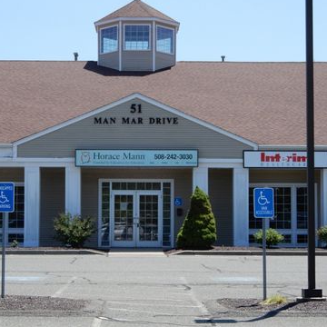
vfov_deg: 20.2
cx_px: 150
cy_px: 159
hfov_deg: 20.2
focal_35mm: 86
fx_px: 919
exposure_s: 1/500
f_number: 4.5
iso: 80
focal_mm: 12.5
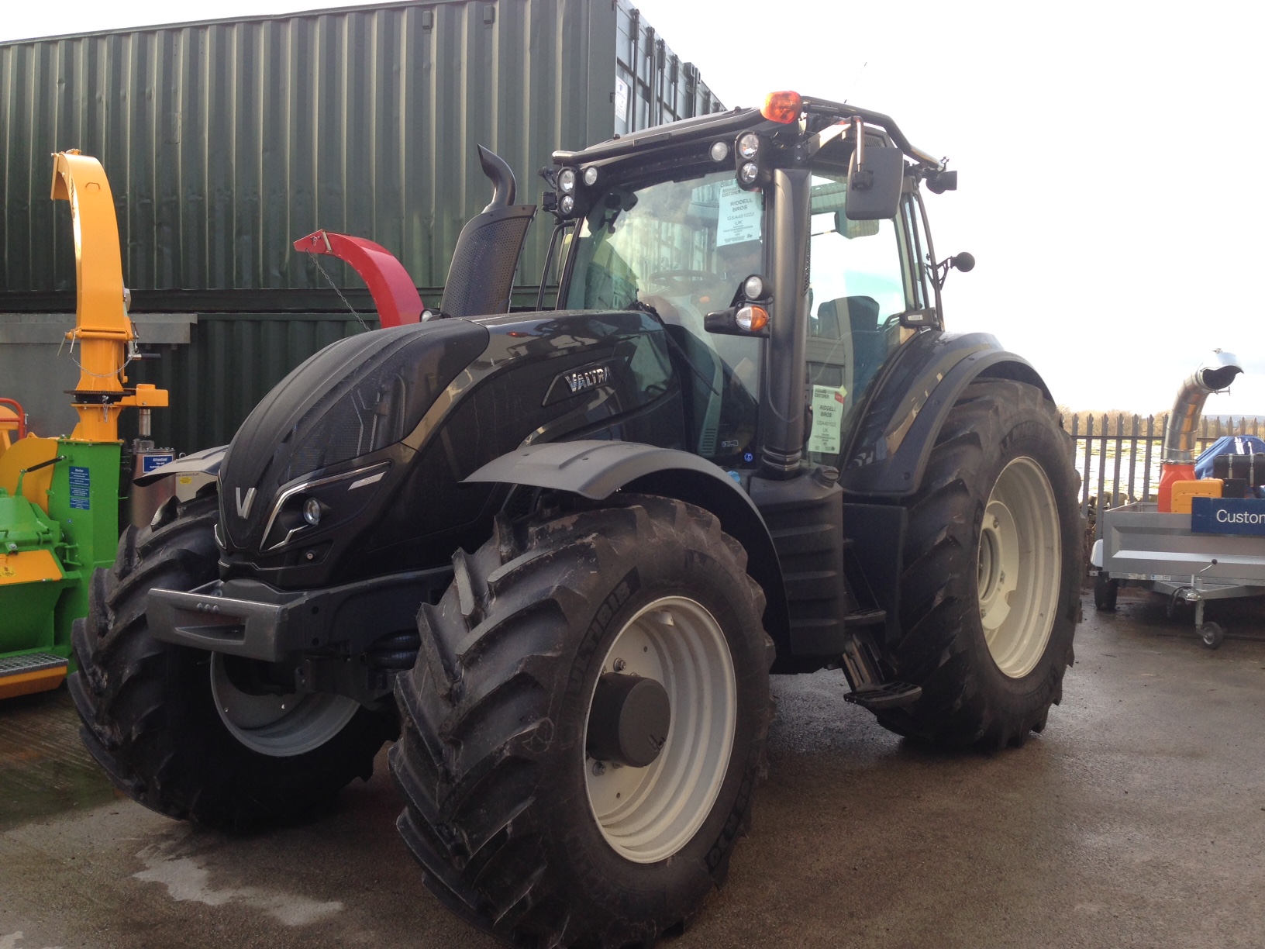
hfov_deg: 55.4
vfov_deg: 42.9
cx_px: 632
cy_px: 474
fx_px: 1206
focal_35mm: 33
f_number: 2.4
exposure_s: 1/181
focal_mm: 4.12
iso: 50
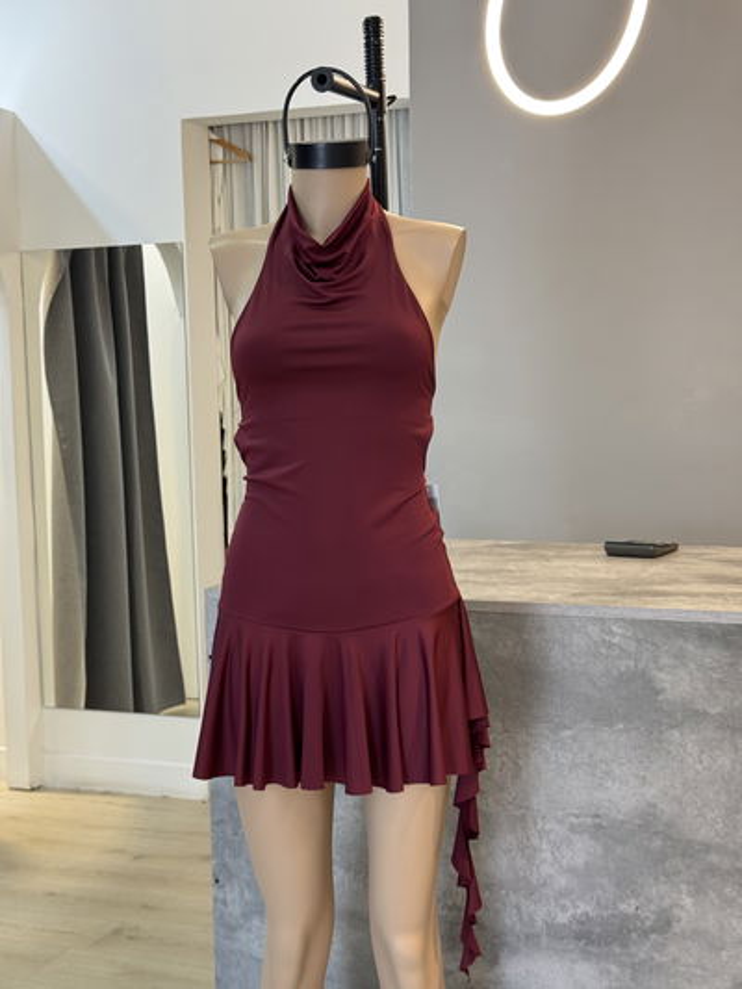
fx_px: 1371
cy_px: 494
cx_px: 371
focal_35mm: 48
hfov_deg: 30.3
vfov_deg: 39.6
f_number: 1.78
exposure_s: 1/50
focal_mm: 6.76
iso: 50
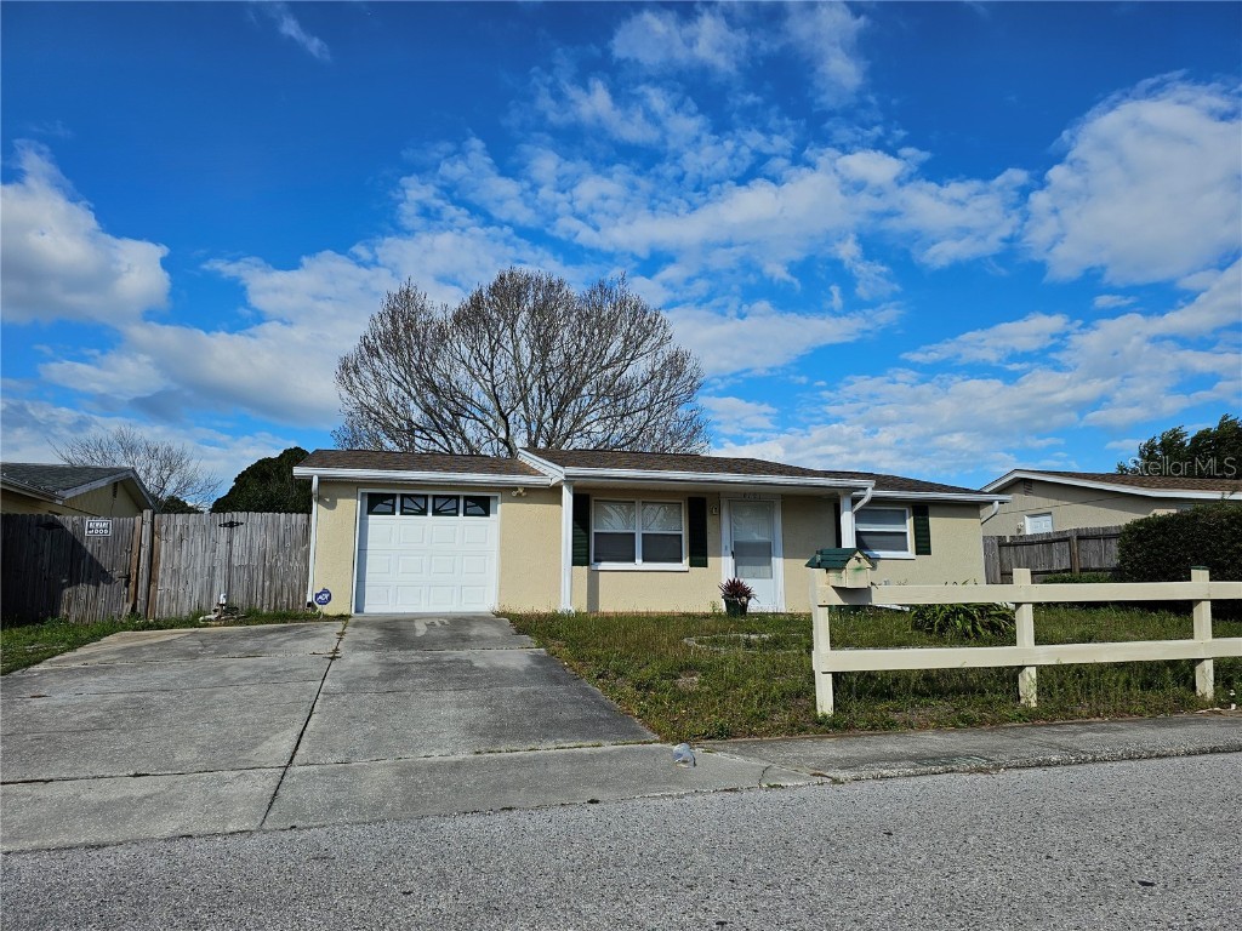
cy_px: 466
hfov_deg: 73.9
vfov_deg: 58.9
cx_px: 621
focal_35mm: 23
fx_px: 825
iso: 10
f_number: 1.7
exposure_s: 1/1384
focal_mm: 6.3
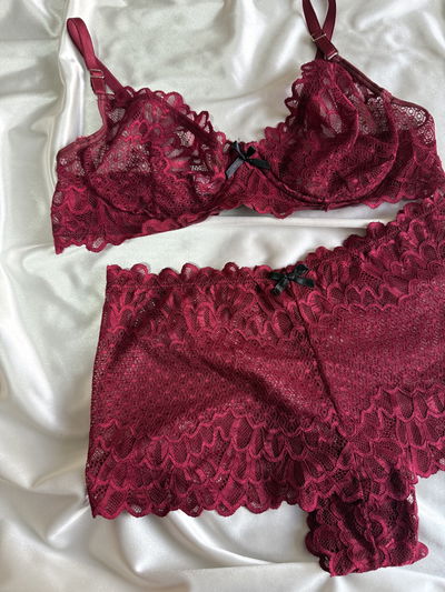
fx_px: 411
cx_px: 222
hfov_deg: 56.8
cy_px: 296
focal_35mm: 24
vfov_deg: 71.6
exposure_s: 1/64
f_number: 1.78
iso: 200
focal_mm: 6.76
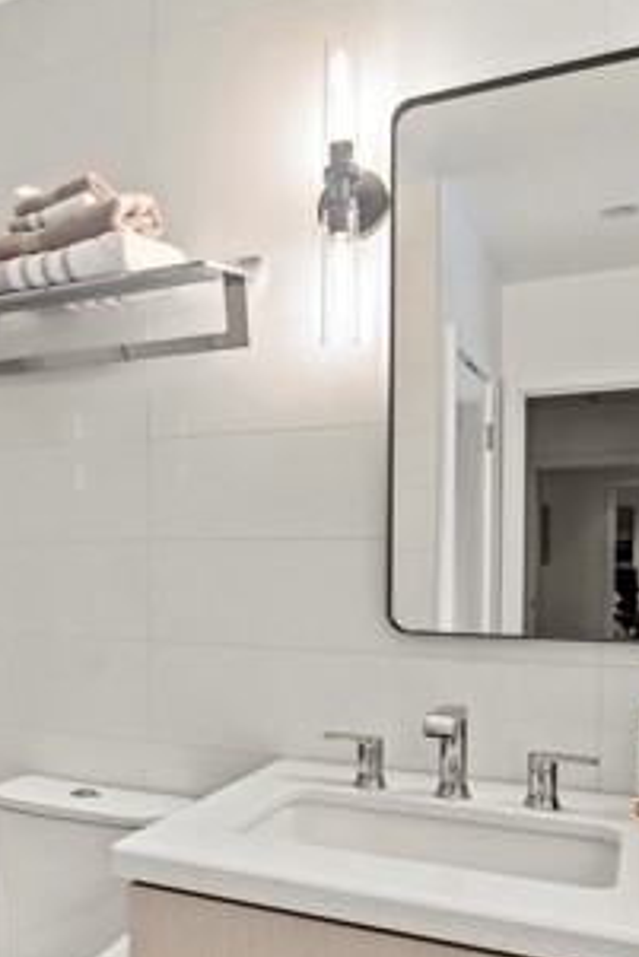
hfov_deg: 37.4
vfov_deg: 55.0
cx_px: 121
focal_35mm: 34
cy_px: 609
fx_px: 904
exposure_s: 1/3
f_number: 7.1
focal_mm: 16
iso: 100
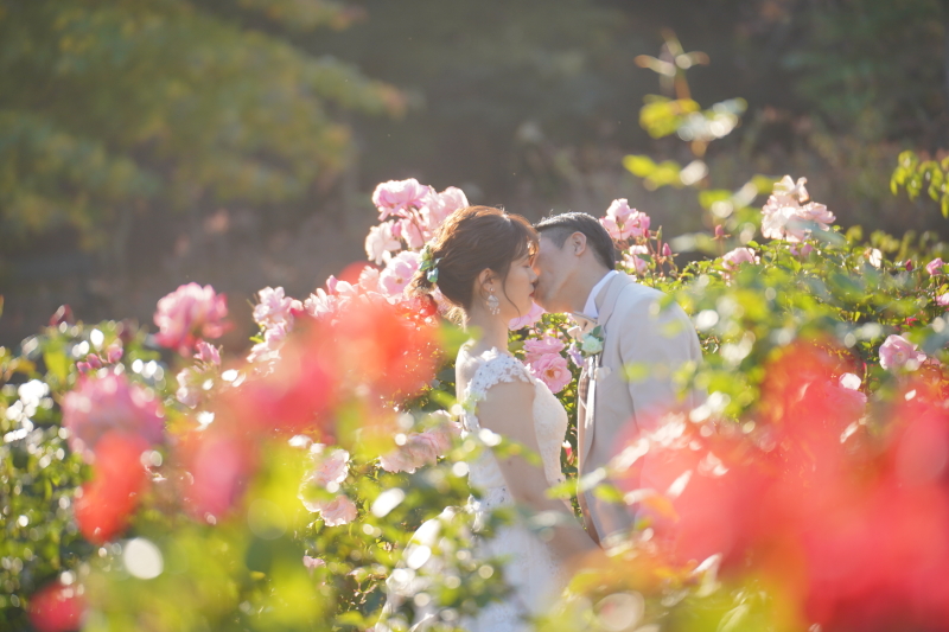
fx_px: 3769
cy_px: 316
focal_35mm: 143
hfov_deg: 14.4
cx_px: 474
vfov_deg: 9.6
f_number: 2.8
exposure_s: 1/2500
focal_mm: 143
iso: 400
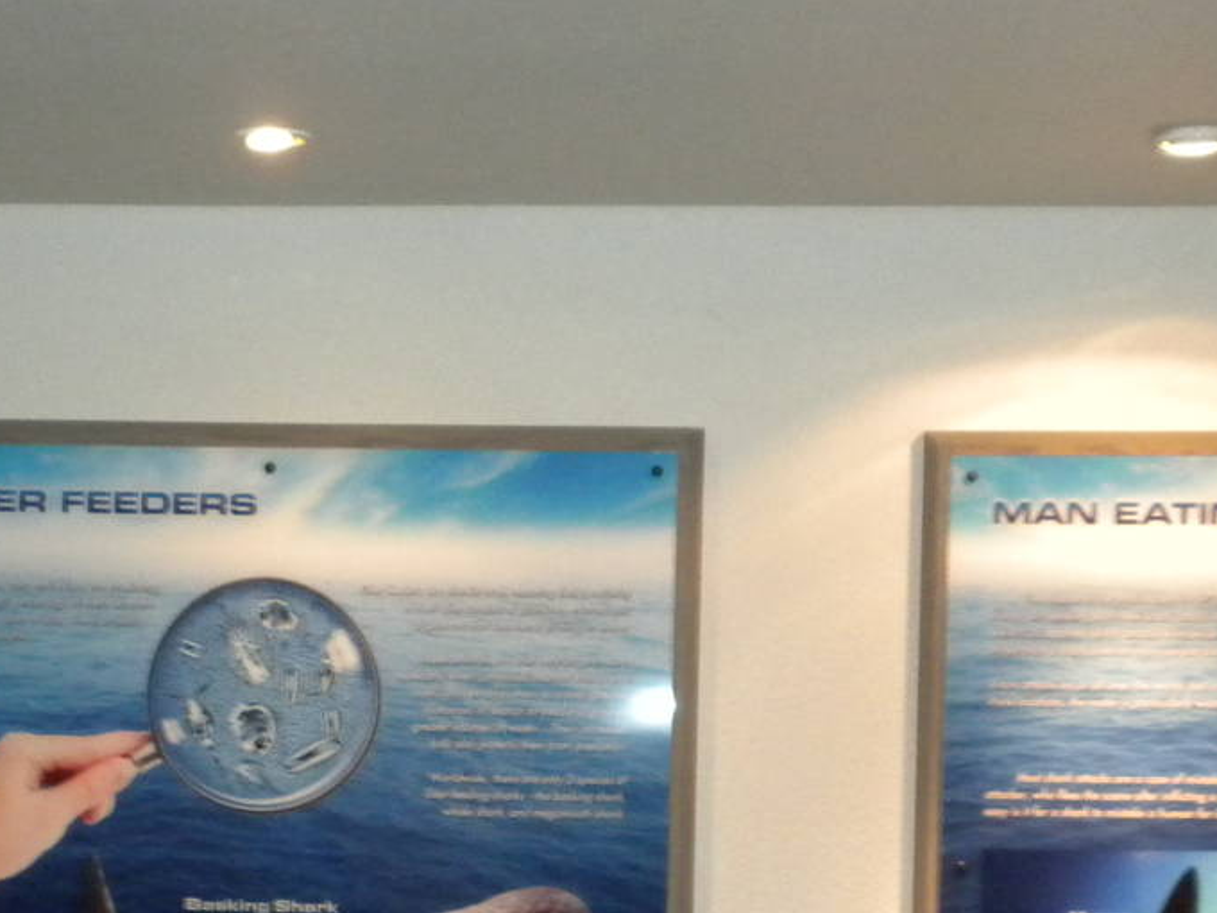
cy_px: 956
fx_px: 3059
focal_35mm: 87
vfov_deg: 16.5
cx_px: 464
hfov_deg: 22.5
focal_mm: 6.6
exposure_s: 1/30
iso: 400
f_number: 3.5
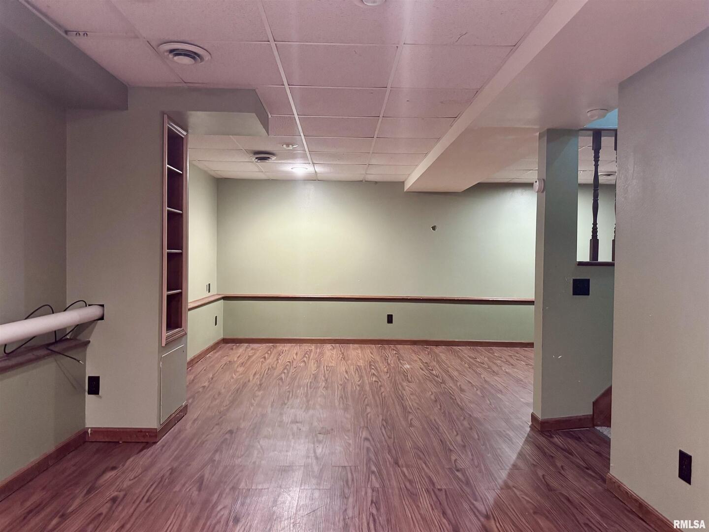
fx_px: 492
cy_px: 266
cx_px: 354
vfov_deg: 56.8
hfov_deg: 71.6
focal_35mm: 24
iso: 800
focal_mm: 6.76
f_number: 1.78
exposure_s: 1/40
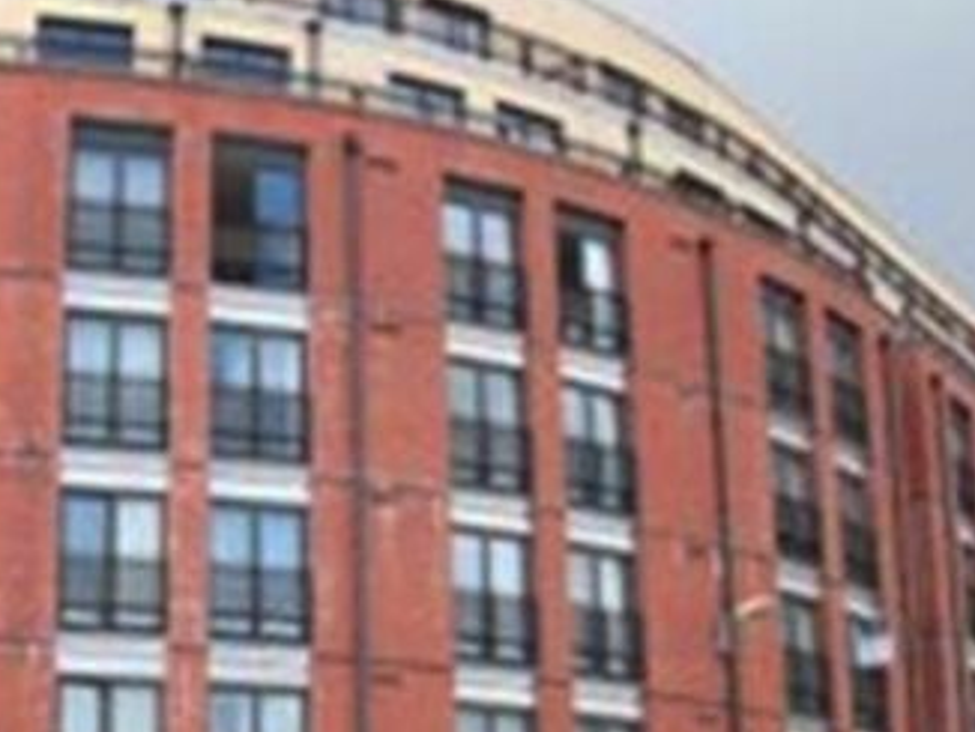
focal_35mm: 73
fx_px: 2058
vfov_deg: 20.1
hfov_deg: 26.3
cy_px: 497
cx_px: 233
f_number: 2.8
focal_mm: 5.7
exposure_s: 1/302
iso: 64
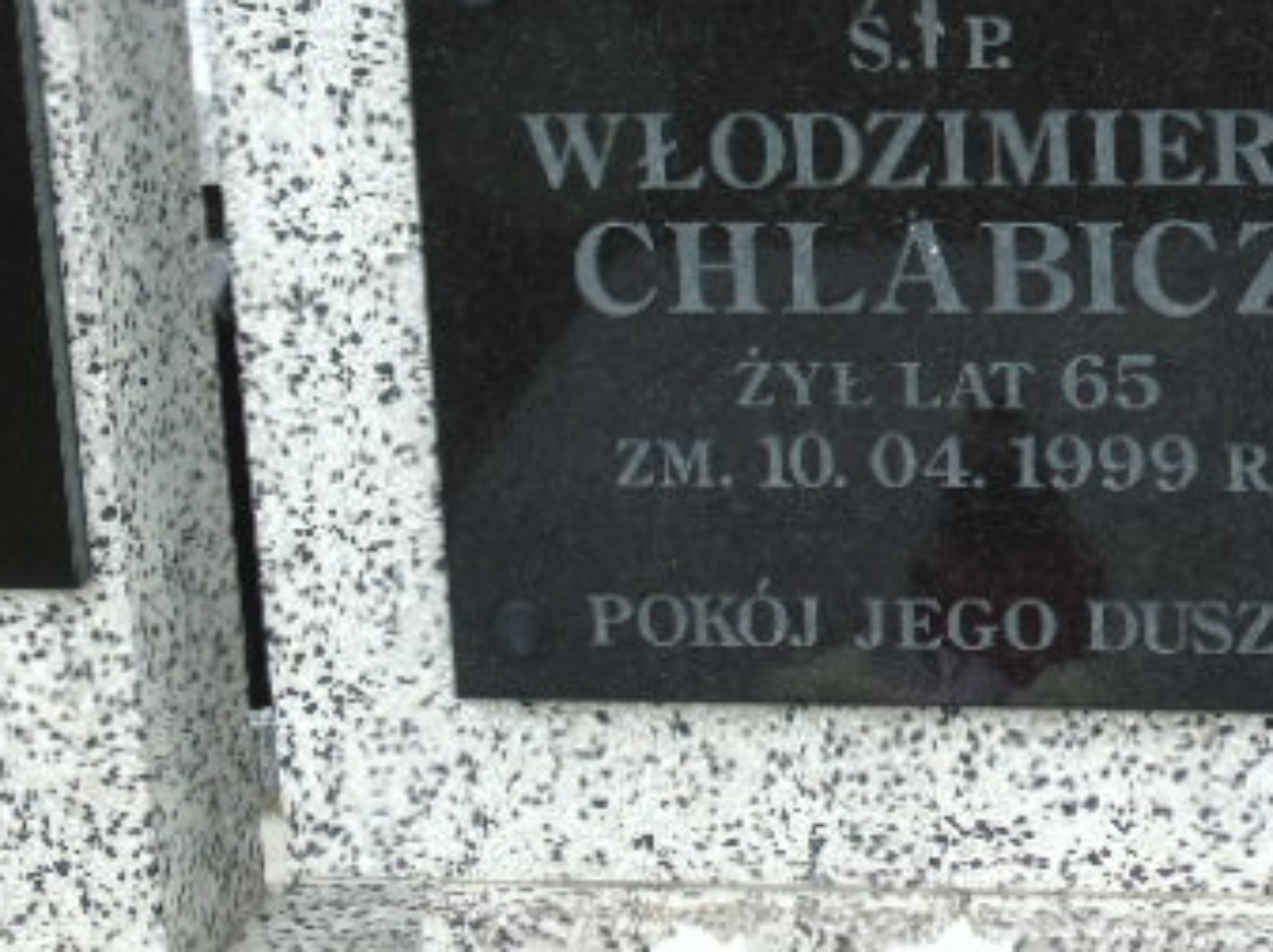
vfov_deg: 11.0
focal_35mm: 135
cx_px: 812
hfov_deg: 14.6
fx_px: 4959
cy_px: 378
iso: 80
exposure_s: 1/80
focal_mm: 13
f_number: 4.7
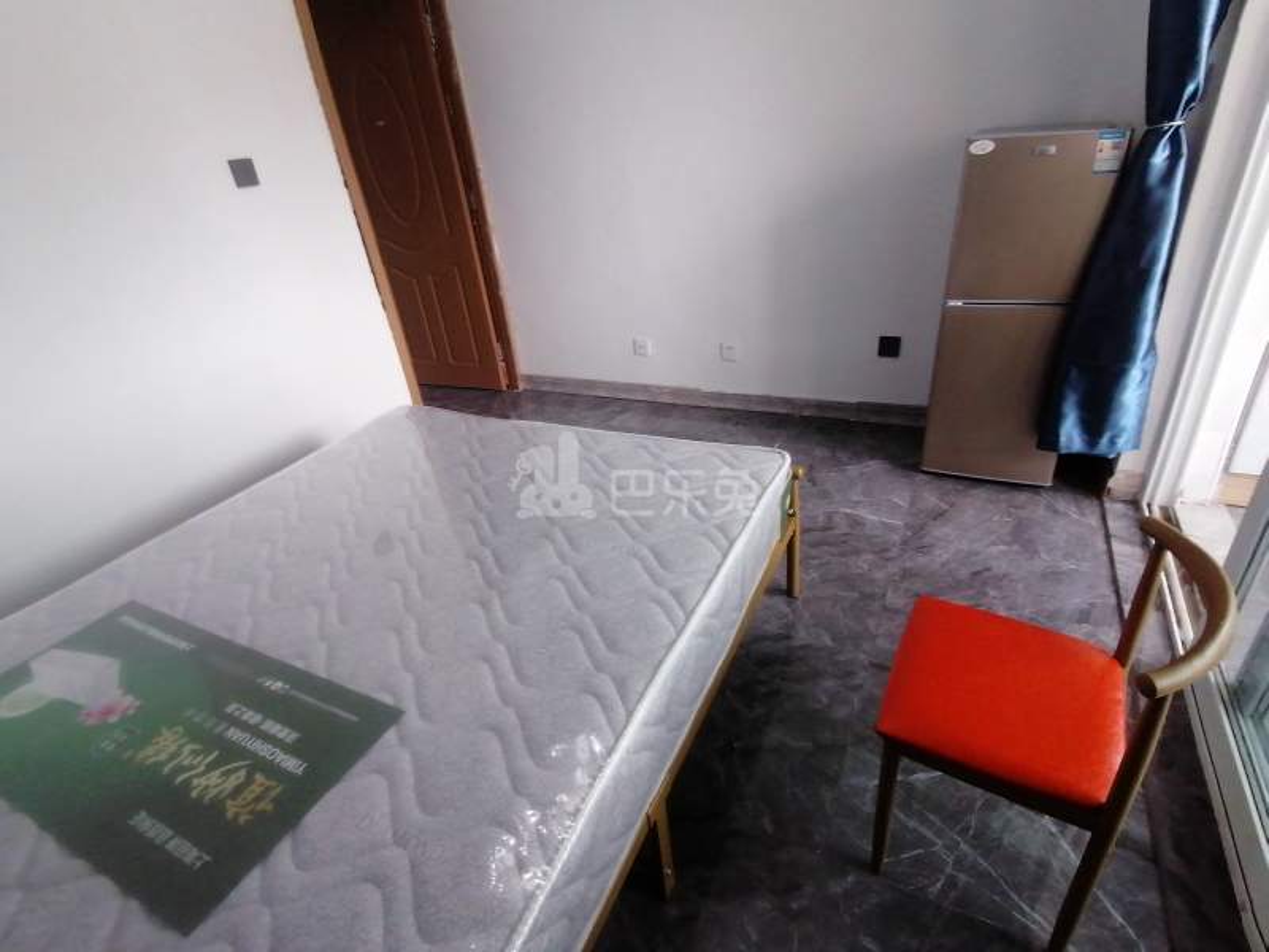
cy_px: 476
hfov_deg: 91.0
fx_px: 623
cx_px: 634
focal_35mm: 17
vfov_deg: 74.7
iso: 100
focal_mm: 1.78
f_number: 2.4
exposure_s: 1/33.3
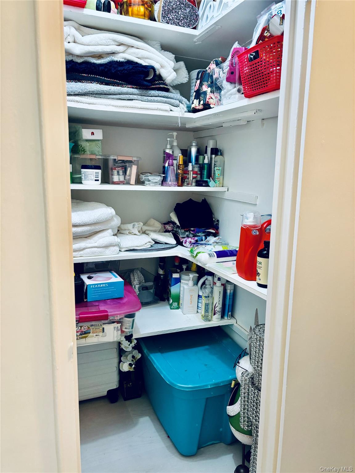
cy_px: 236
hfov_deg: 53.1
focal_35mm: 26
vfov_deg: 67.3
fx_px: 356
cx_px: 178
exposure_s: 1/60
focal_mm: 5.96
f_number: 1.6
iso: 250
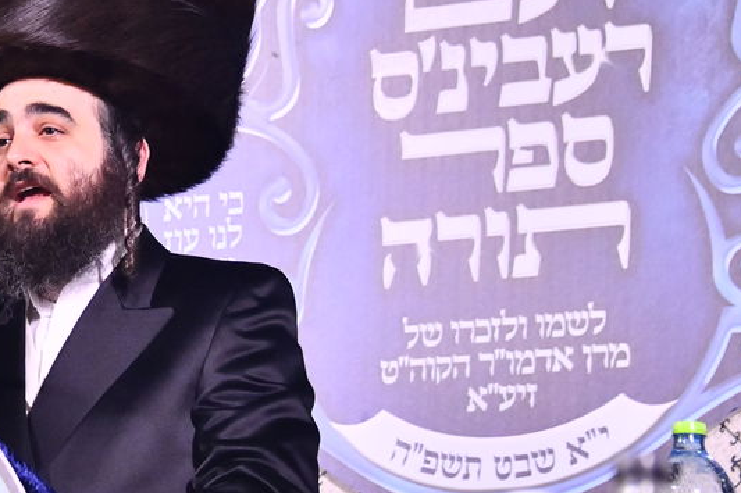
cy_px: 176
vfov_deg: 4.7
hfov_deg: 7.0
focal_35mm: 294
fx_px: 6049
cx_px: -24
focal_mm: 112
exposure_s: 1/160
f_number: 5.6
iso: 4000
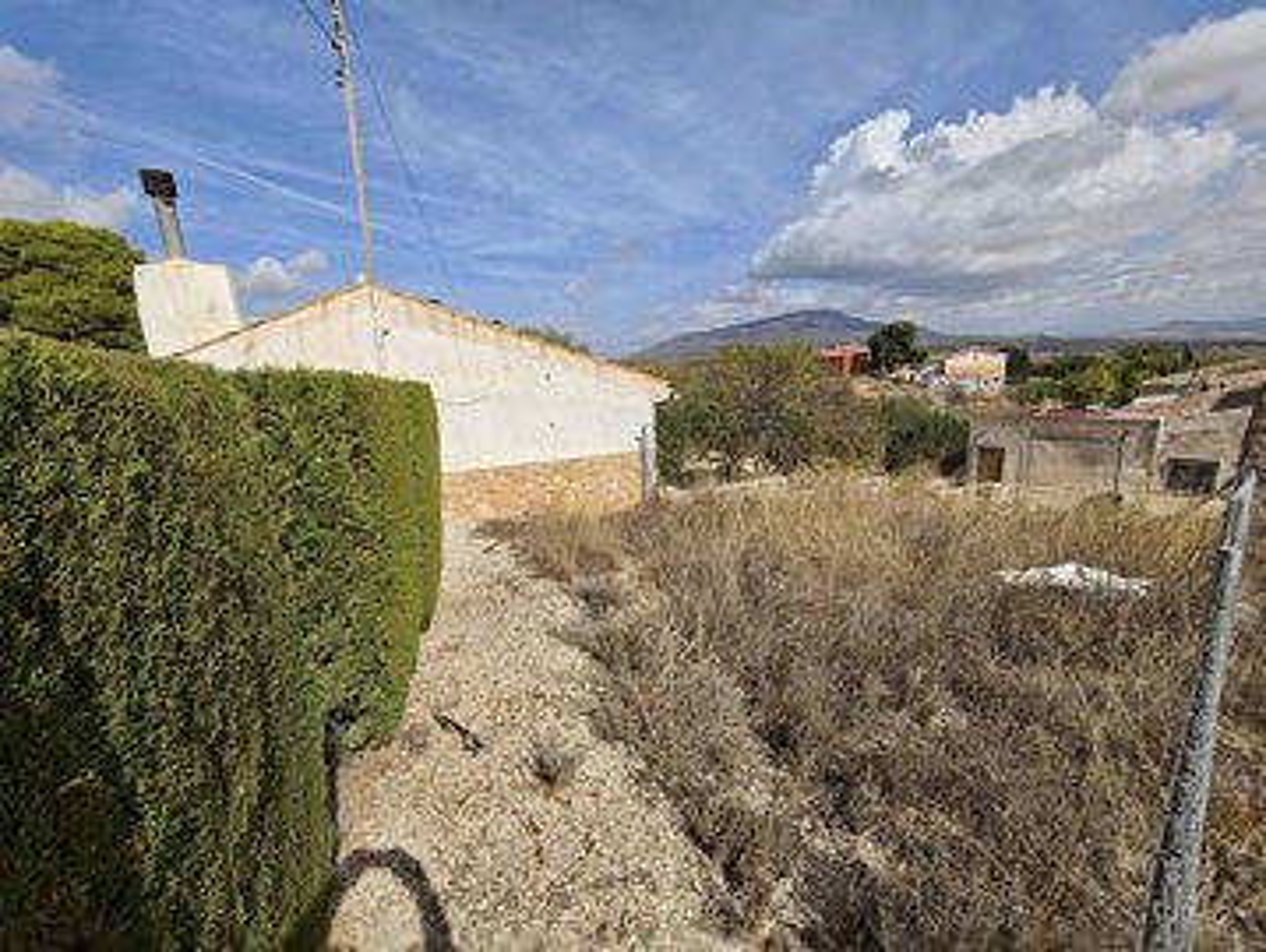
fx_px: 513
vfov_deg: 85.8
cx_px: 633
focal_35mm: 14
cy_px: 476
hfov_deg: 102.0
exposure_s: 1/1027
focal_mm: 2.16
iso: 50
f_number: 2.2
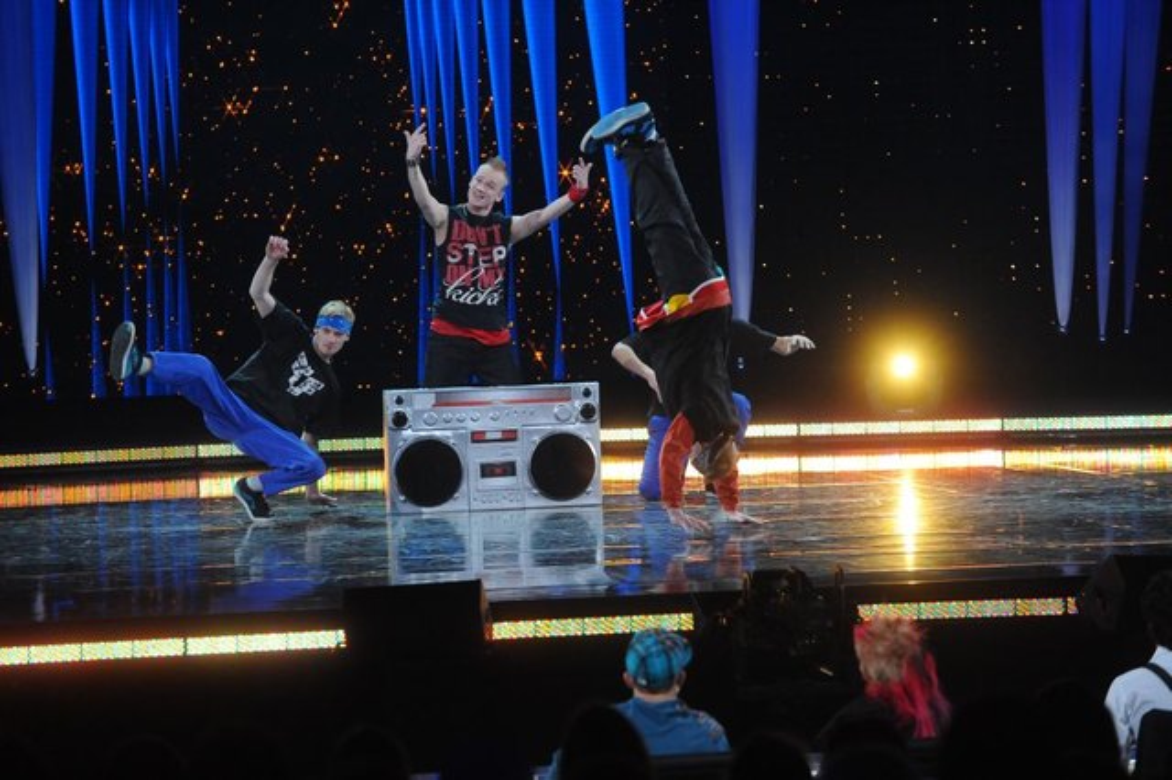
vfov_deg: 8.1
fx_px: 5531
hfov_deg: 12.1
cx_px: 586
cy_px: 390
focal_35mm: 170
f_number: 4
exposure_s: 1/250
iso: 3200
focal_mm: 170
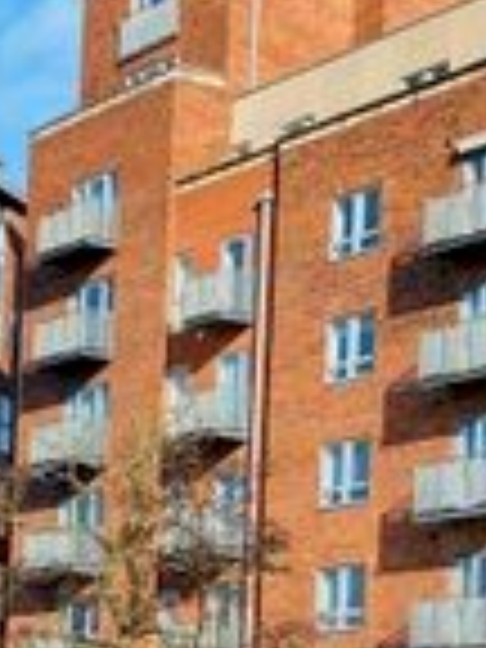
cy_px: 686
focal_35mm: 126
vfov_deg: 15.3
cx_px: -166
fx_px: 2359
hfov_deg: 11.4
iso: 32
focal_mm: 4.25
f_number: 1.8
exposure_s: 1/2364
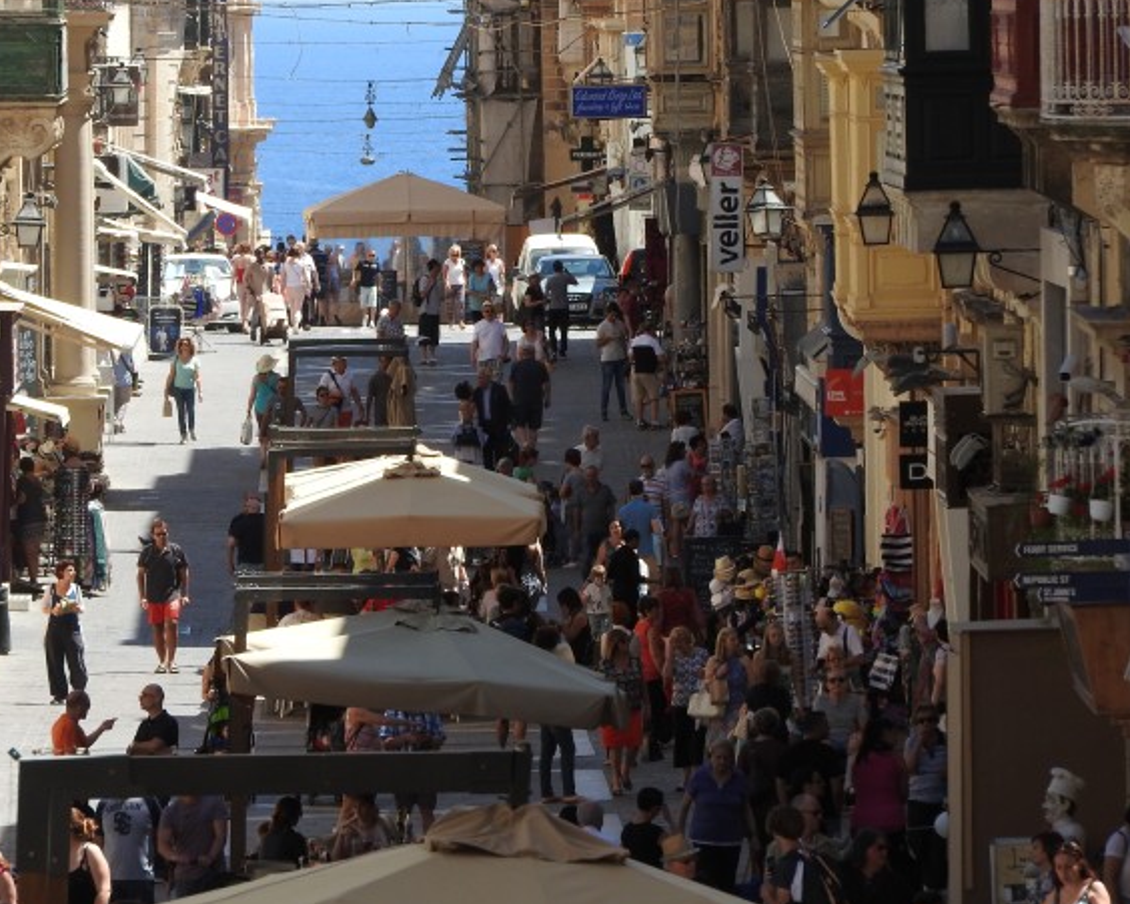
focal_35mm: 457
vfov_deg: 3.4
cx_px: 427
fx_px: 15281
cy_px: 315
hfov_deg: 4.2
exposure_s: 1/320
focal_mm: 59.1
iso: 100
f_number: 5.5
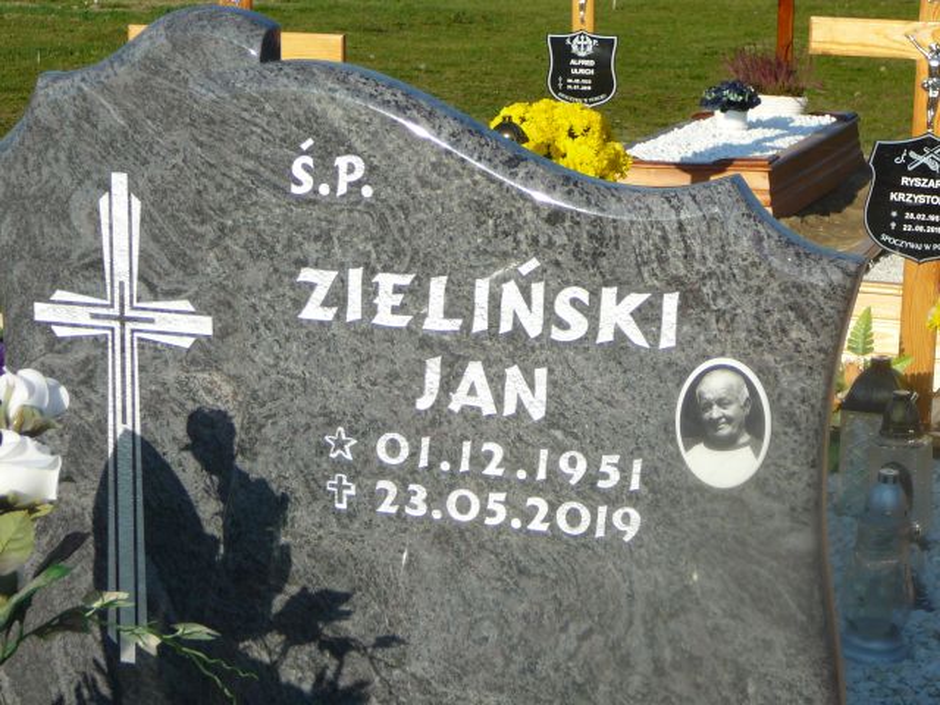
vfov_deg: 18.0
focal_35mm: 82
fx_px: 2227
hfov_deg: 23.8
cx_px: 470
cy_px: 352
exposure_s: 1/800
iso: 80
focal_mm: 12.2
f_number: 3.8
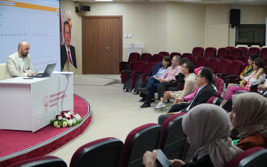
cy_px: 86
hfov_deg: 38.2
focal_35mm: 53
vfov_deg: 24.4
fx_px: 386
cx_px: 132
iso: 640
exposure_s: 1/60
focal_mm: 34
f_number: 4
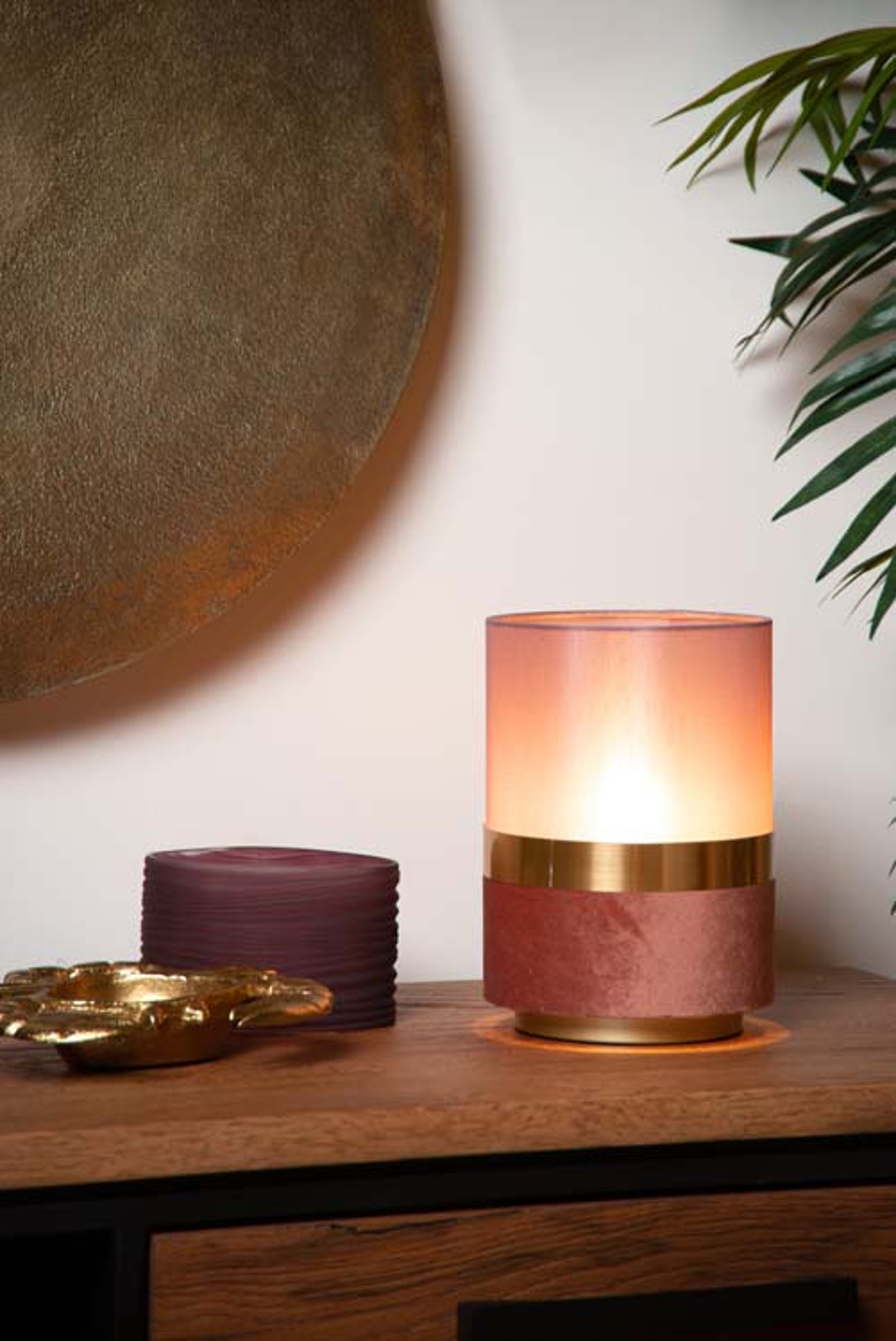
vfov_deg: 17.1
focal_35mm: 120
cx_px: 448
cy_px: 670
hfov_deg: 11.4
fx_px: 4473
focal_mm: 120
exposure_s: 1/20
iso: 160
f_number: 6.3
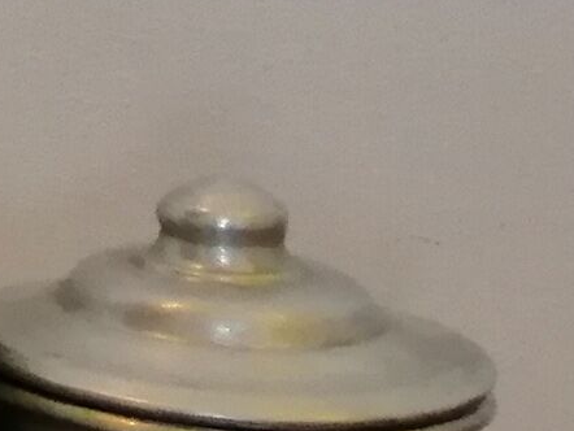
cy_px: -106
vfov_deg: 7.7
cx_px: -1452
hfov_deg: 8.0
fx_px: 3185
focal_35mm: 192
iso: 160
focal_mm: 3.6
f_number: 1.8
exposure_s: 1/100
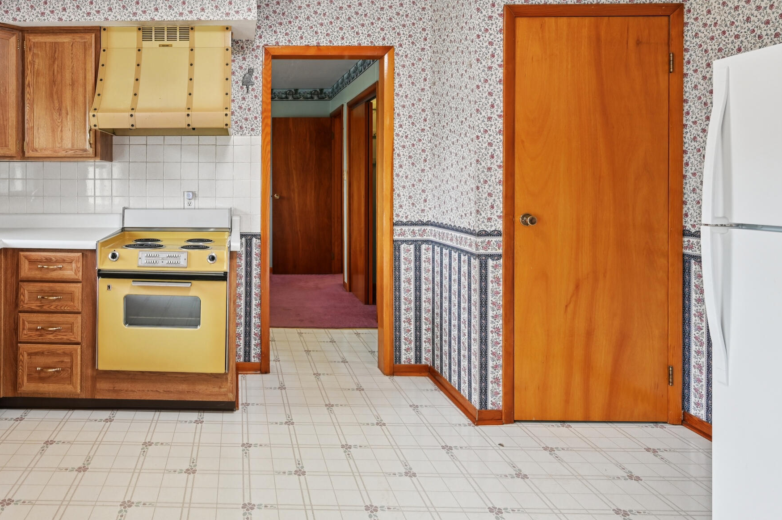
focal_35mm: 24
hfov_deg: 70.3
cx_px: 225
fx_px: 521
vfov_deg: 52.3
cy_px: 184
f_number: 5.6
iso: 400
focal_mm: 14
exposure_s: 1/30
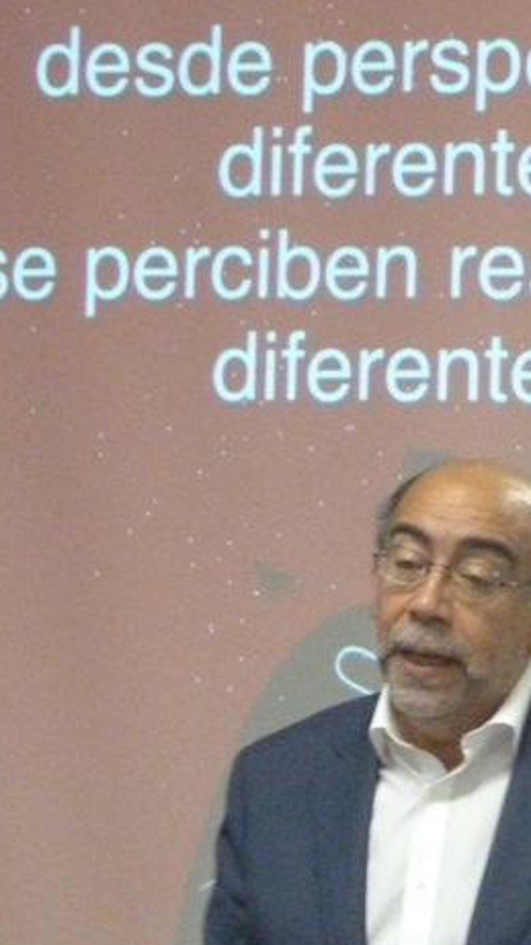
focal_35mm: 254
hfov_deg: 4.8
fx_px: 6364
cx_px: 469
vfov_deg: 8.5
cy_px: 711
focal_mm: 19
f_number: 3.5
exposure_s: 1/25
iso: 800
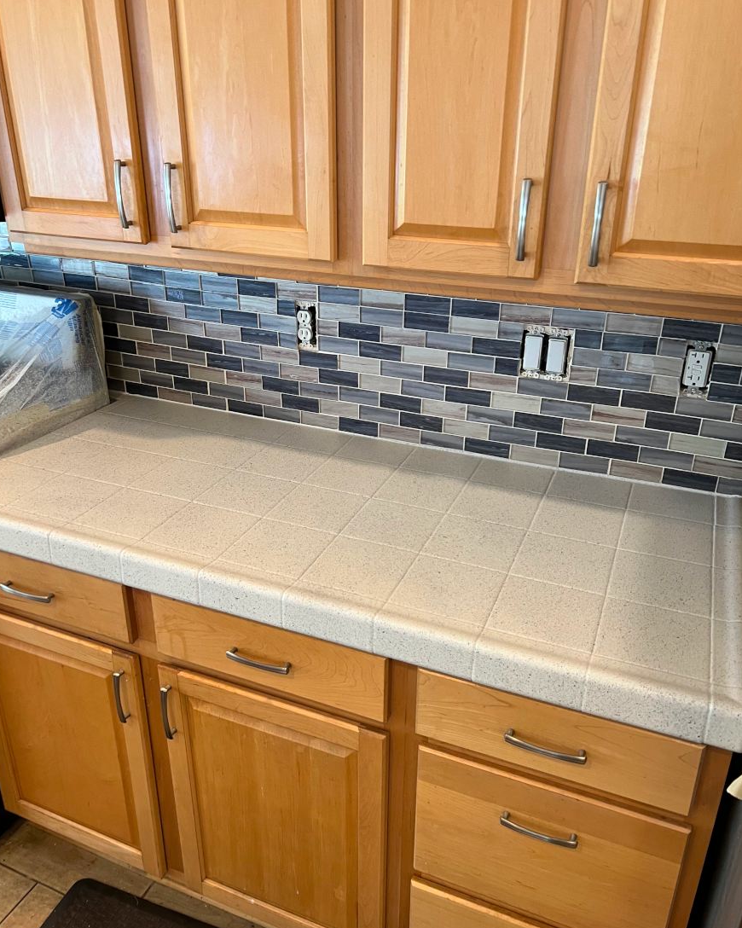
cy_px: 456
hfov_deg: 51.5
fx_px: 769
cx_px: 378
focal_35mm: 28
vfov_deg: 62.2
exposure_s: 1/60
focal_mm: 5.7
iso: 100
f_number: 1.5
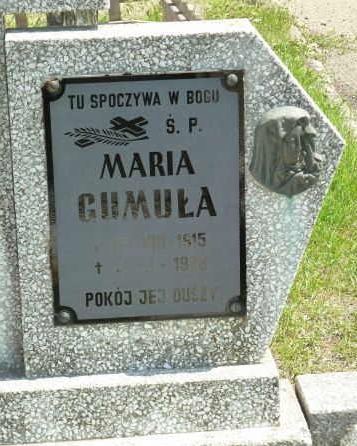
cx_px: 179
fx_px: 1650
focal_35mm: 125
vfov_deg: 15.4
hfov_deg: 12.3
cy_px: 208
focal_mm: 19.5
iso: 125
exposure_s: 1/160
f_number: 4.4
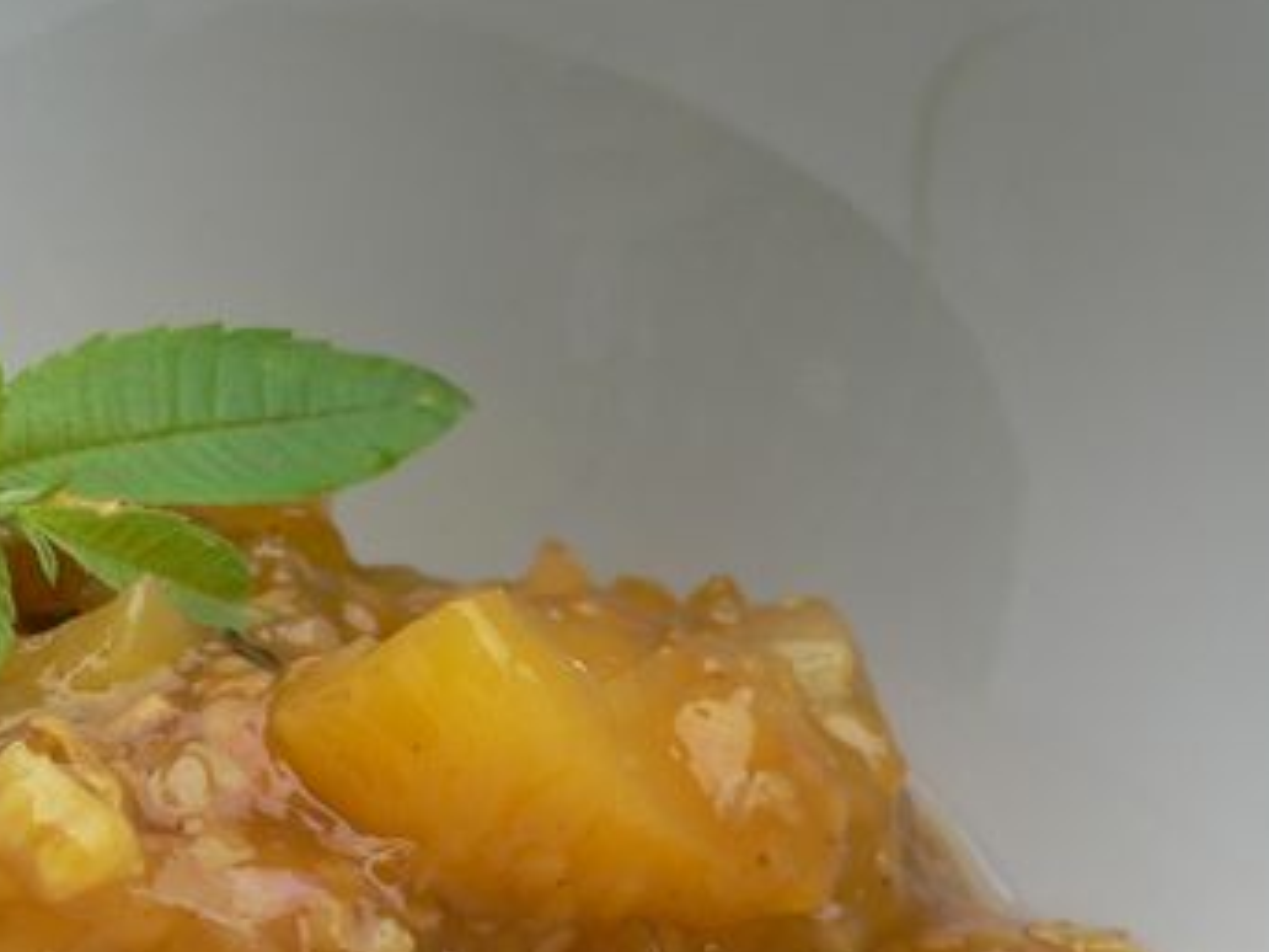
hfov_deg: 28.7
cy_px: 801
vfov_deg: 21.6
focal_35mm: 67
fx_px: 2456
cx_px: 380
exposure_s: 1/125
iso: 100
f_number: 3.3
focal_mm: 6
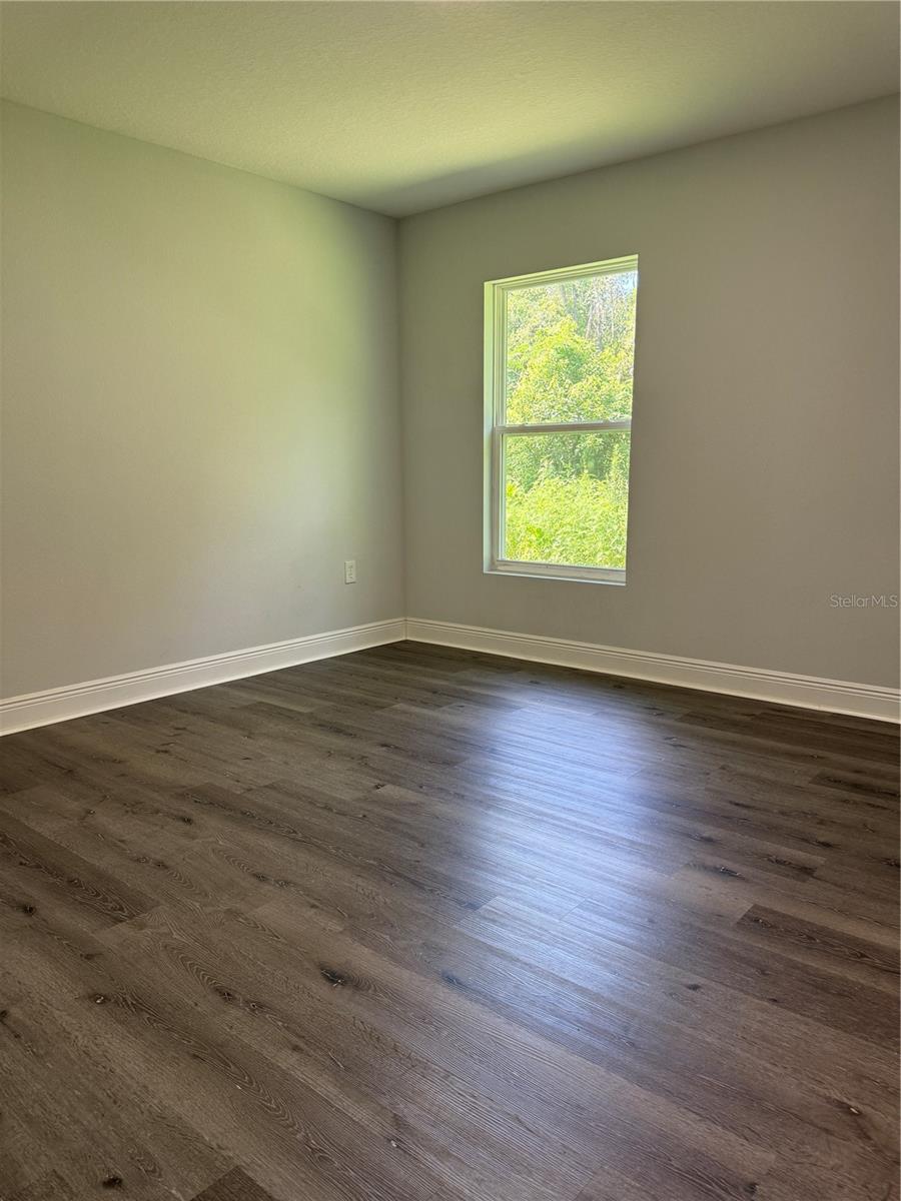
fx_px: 833
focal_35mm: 24
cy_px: 600
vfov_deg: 71.6
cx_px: 450
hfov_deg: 56.8
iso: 160
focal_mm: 6.76
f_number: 1.78
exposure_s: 1/120
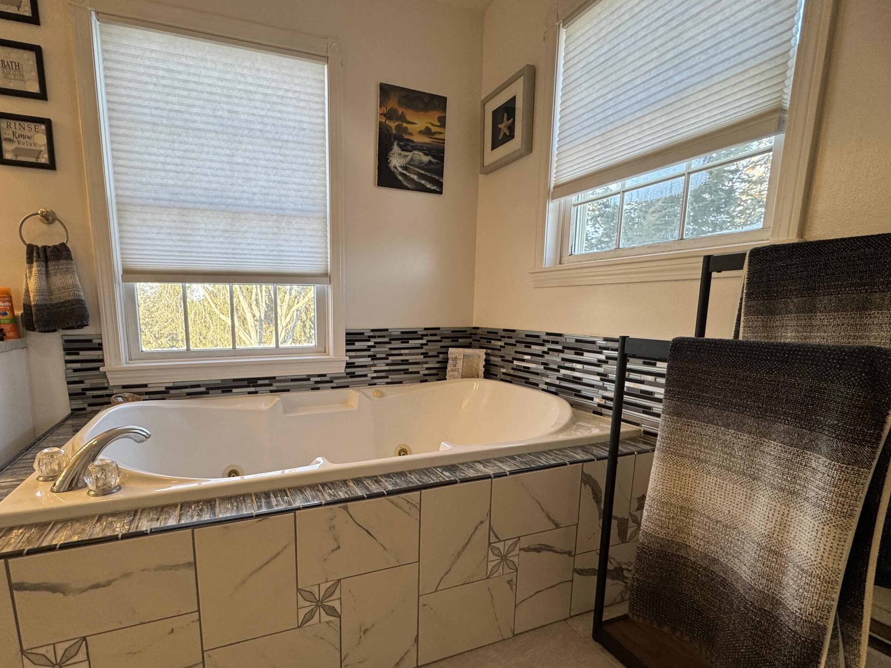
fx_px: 438
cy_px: 379
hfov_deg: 90.3
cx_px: 375
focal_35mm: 17
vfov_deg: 74.4
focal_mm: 2.22
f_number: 2.2
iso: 125
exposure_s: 1/120
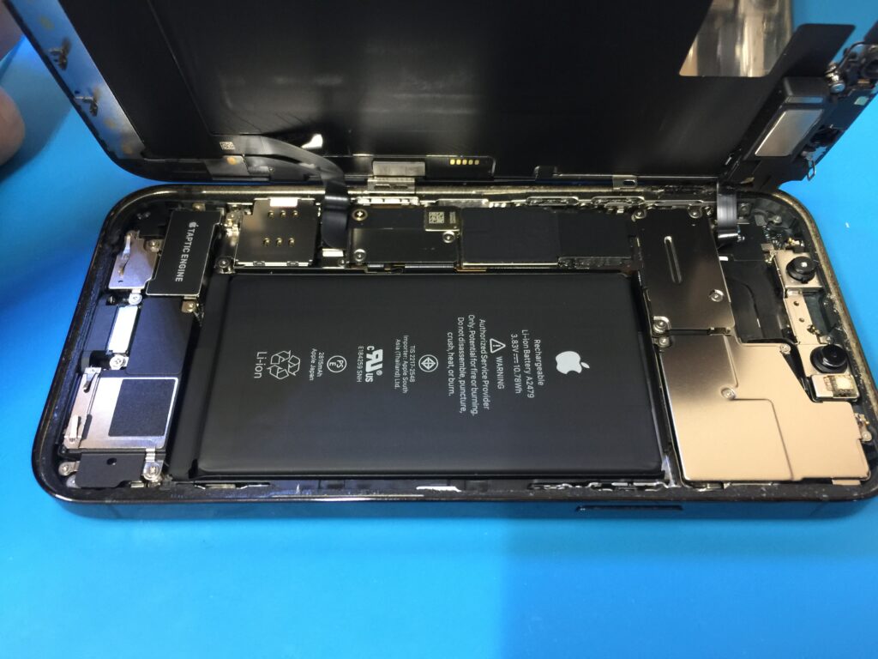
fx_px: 736
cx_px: 439
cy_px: 330
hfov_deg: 61.7
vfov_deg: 48.2
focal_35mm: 29
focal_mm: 4.15
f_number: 2.2
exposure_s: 1/15
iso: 80
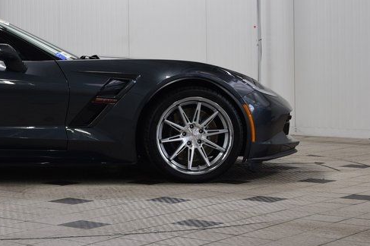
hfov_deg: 19.6
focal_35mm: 101
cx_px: -8
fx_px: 1037
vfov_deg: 13.5
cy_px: 76
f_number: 7.1
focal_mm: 32
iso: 400
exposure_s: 1/25
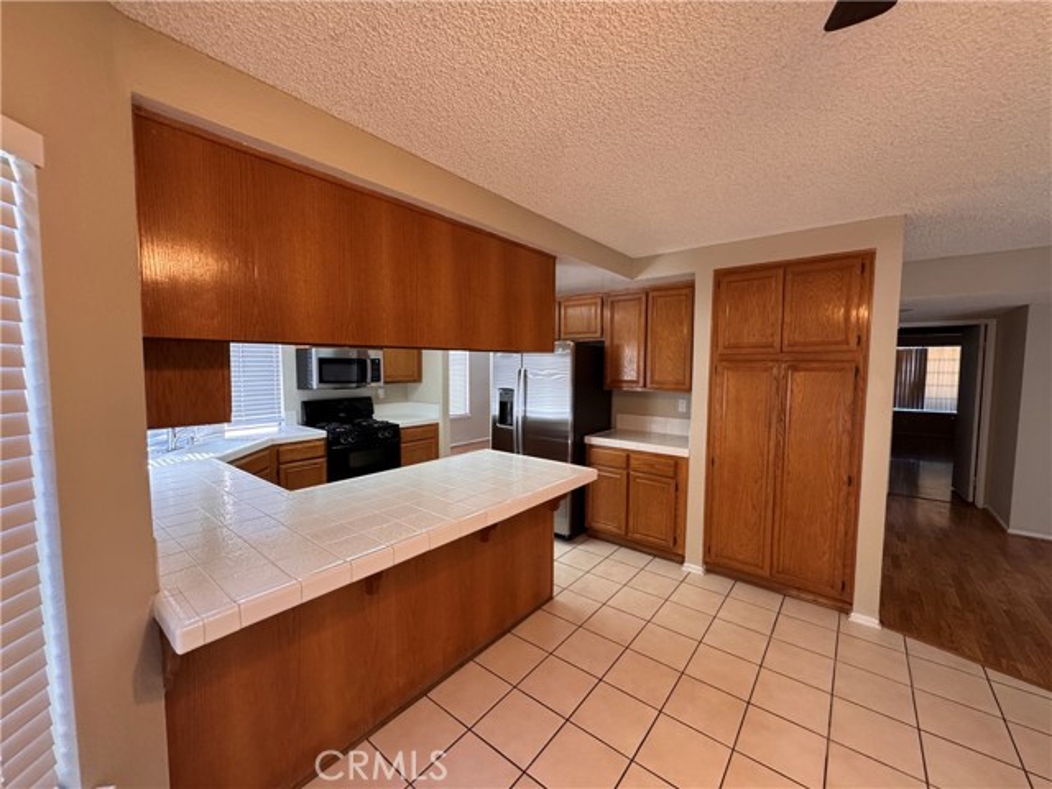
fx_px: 425
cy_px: 394
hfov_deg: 102.1
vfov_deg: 85.7
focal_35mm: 14
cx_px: 526
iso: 320
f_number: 2.2
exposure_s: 1/120
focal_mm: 2.22
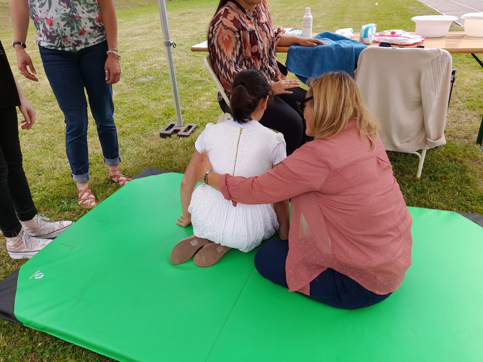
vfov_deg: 54.9
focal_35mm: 25
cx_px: 242
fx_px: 349
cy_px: 181
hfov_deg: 69.4
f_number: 2
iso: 20
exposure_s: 1/169
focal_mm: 4.6
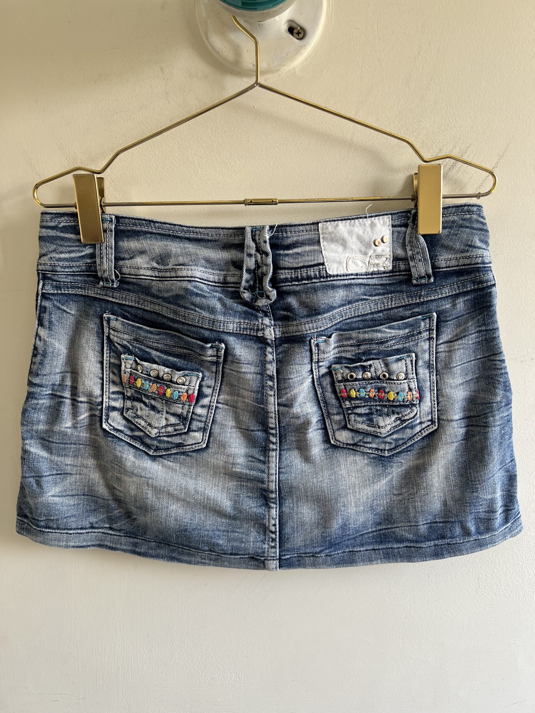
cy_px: 356
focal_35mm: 26
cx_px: 268
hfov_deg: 53.1
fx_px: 536
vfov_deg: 67.3
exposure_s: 1/121
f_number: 1.5
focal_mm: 5.7
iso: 50
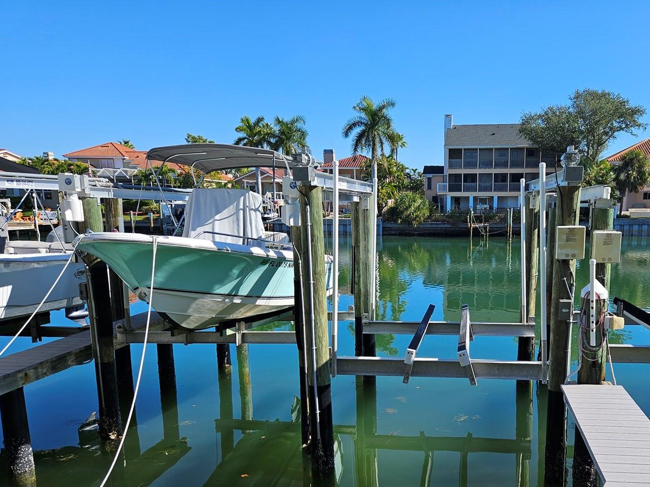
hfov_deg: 57.1
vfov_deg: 45.1
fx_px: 582
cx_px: 433
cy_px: 302
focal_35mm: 31
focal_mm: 5.4
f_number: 1.8
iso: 25
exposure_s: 1/1571
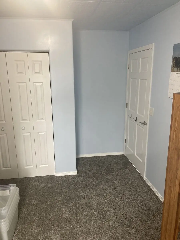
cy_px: 120
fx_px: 194
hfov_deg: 49.7
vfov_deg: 63.4
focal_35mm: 28
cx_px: 90
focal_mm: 3.99
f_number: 1.8
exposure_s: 1/60
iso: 160
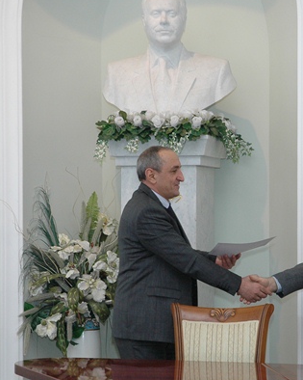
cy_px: 193
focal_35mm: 126
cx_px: 241
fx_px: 1410
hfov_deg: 12.2
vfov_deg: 15.3
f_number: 5.6
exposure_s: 1/100
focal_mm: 55
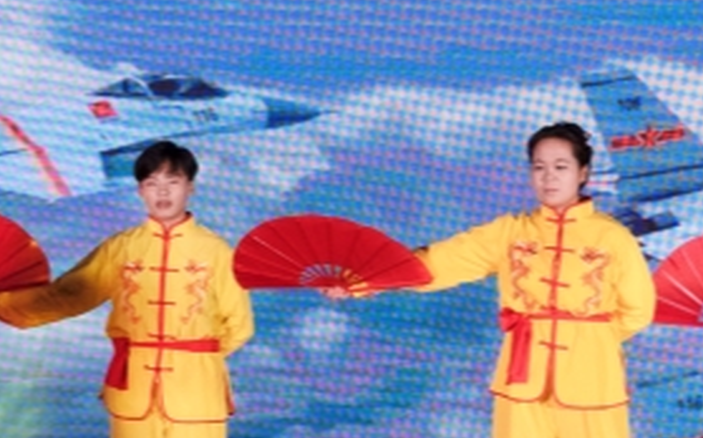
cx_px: 542
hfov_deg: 7.7
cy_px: 235
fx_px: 5246
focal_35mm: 274
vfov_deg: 4.8
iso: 640
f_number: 5.6
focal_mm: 50
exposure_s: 1/320
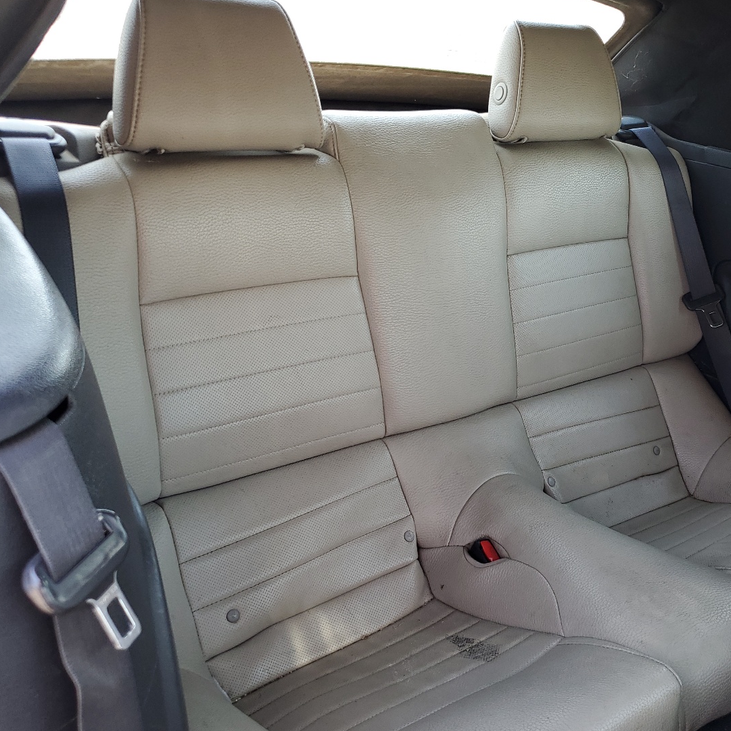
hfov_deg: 47.5
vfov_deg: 48.4
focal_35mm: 34
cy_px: 386
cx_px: 501
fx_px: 812
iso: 50
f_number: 1.5
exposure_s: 1/125
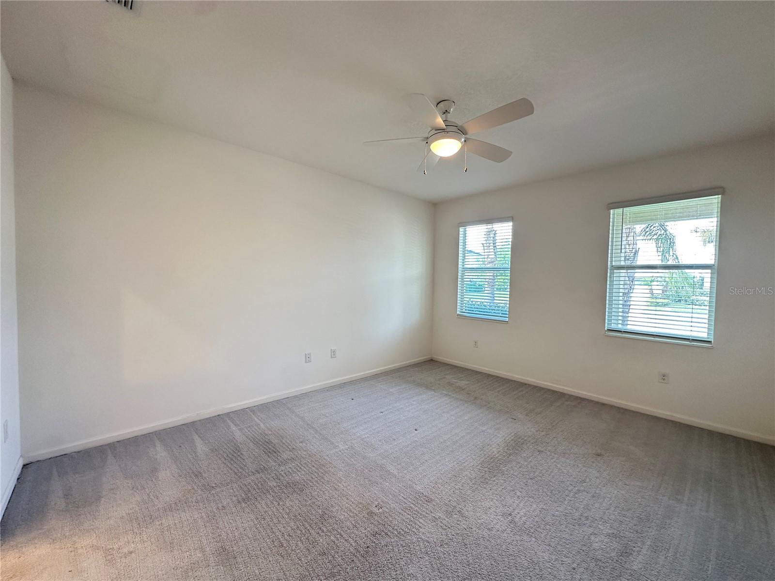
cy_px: 290
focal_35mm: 14
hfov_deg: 102.1
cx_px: 388
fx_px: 313
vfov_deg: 85.7
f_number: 2.2
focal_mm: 2.22
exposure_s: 1/60
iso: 160
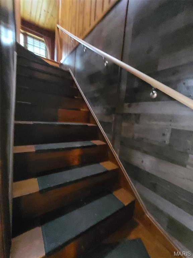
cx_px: 96
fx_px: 97
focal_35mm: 13
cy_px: 129
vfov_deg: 106.2
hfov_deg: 89.9
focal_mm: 2.2
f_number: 2.2
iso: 2500
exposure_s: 1/10
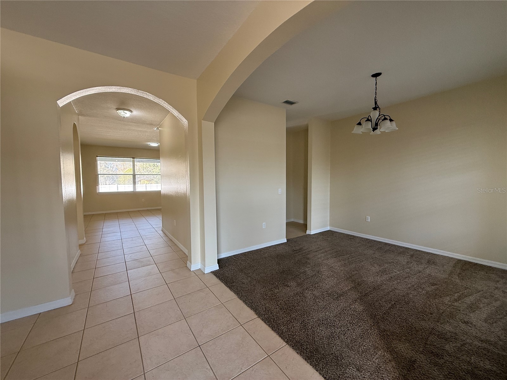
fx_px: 205
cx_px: 254
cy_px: 190
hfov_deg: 102.1
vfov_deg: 85.7
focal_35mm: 14
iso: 160
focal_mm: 2.22
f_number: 2.2
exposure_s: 1/99
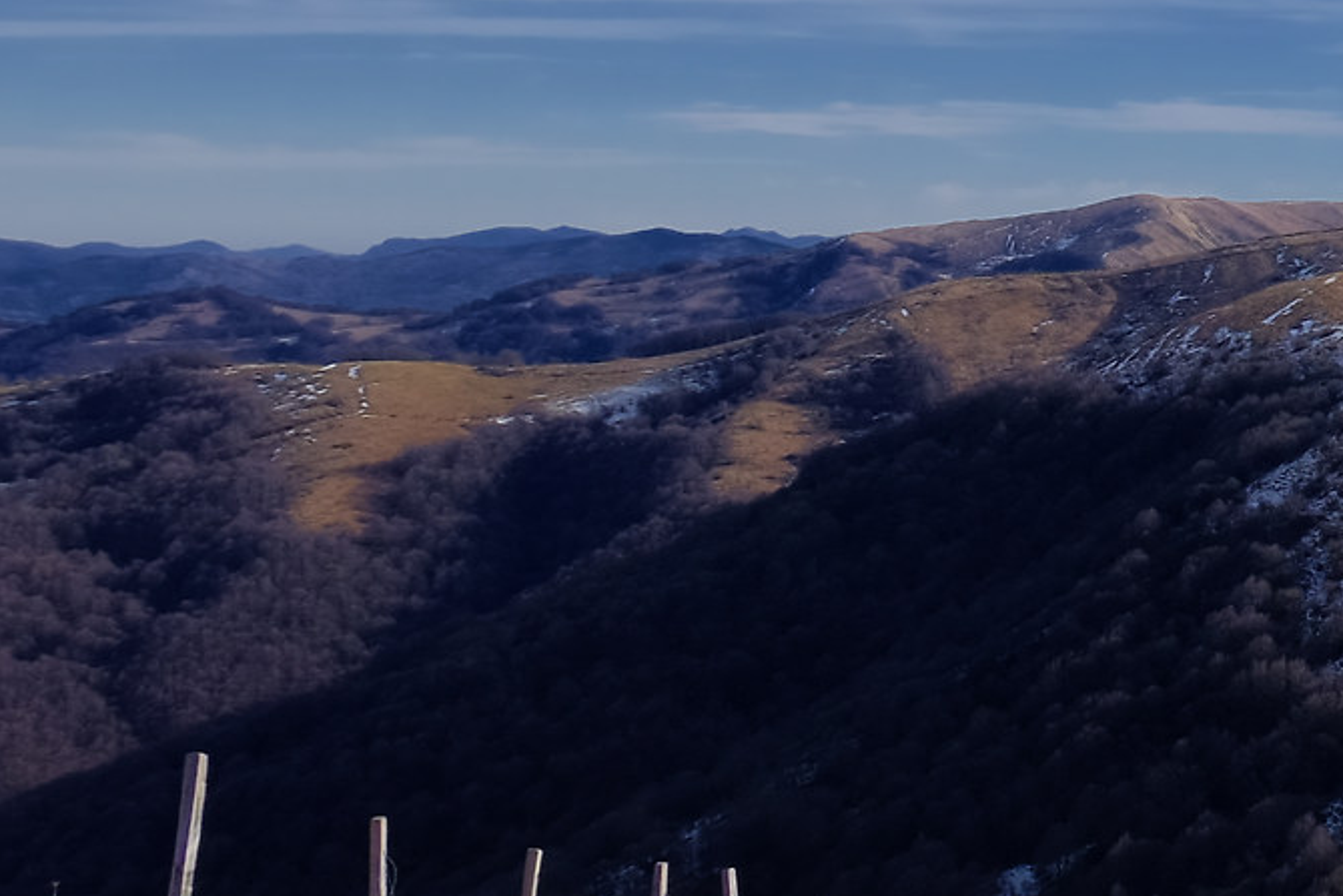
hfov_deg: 19.9
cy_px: 237
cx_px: 2097
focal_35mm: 86
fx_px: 3209
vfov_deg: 15.8
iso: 200
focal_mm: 16
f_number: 8
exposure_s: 1/500
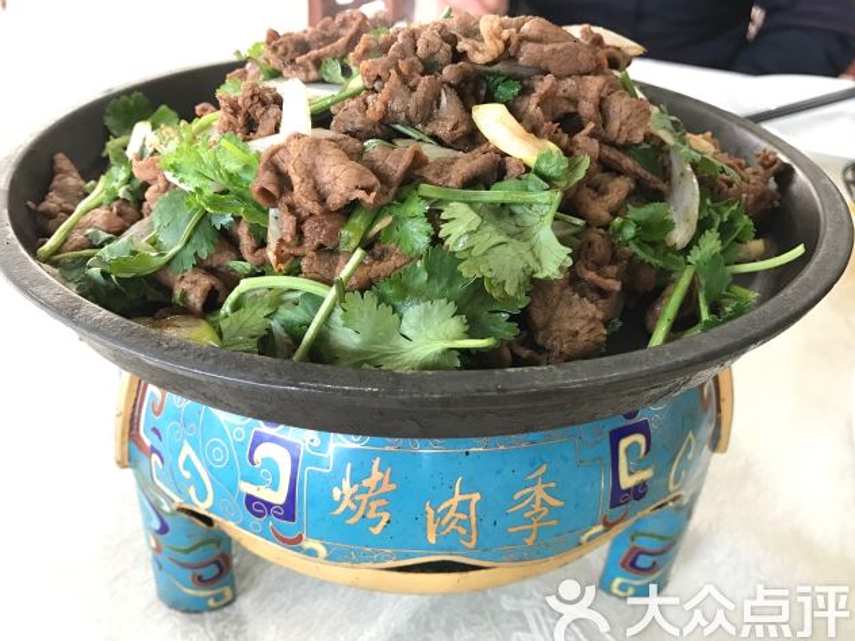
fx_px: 766
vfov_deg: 45.4
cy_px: 327
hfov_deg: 58.3
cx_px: 411
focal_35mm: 31
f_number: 1.8
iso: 40
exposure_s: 1/25
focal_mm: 3.99
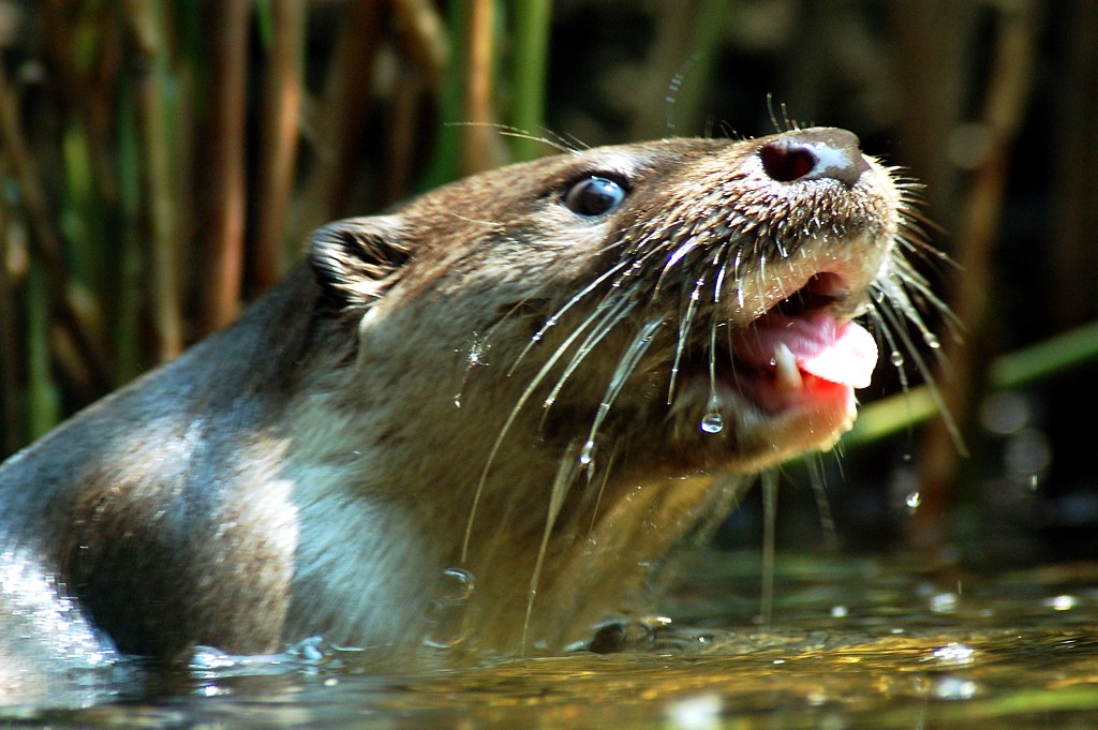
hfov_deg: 4.6
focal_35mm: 450
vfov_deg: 3.1
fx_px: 13714
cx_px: 549
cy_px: 365
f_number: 10
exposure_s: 1/200
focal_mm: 300
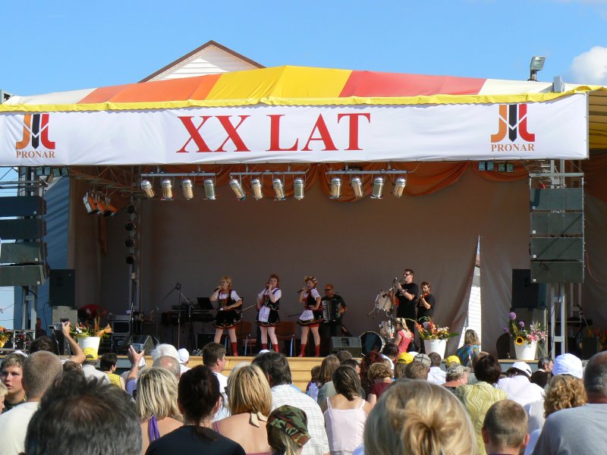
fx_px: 1736
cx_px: 304
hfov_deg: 19.8
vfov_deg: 14.9
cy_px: 228
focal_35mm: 99
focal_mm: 16.5
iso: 80
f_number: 6.3
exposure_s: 1/500
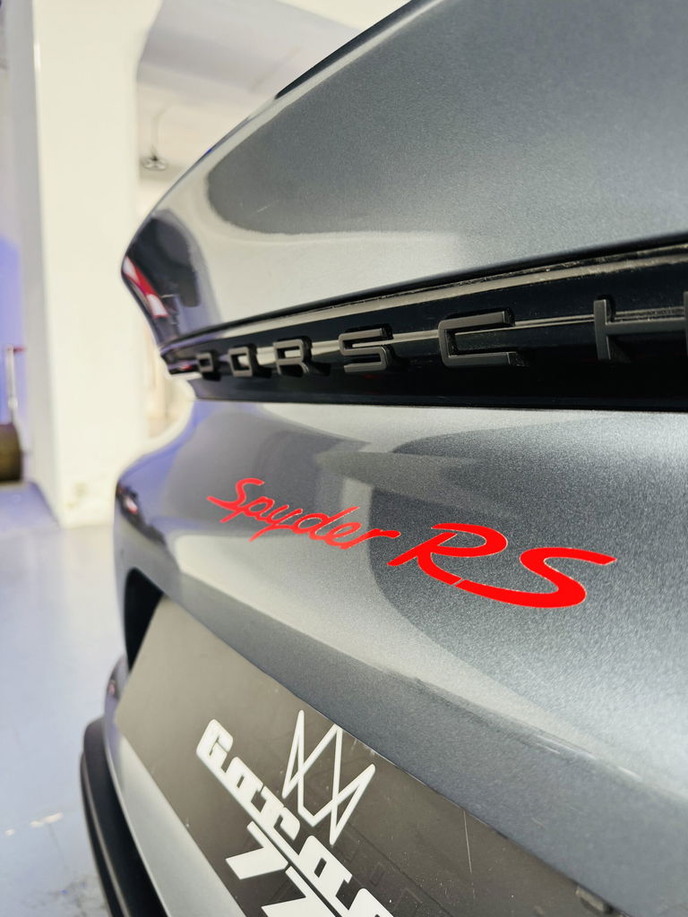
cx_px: 344
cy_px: 458
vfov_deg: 71.6
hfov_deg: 56.8
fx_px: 636
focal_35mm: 24
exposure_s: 1/75
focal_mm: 6.76
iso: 200
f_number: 1.78
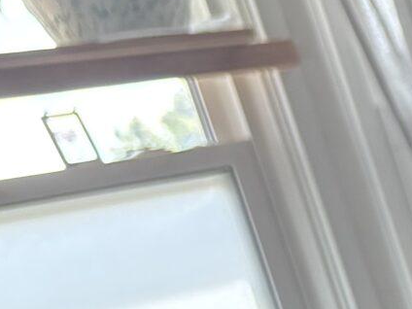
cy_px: 287
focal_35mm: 157
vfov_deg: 9.4
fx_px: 1869
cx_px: 1209
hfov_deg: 9.8
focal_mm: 5.96
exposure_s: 1/166
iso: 125
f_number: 1.6
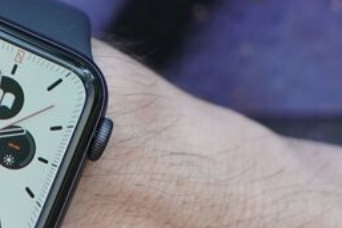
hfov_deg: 9.0
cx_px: -17
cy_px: 143
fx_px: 2146
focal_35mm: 226
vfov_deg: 6.1
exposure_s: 1/200
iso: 320
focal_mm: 70
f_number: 4
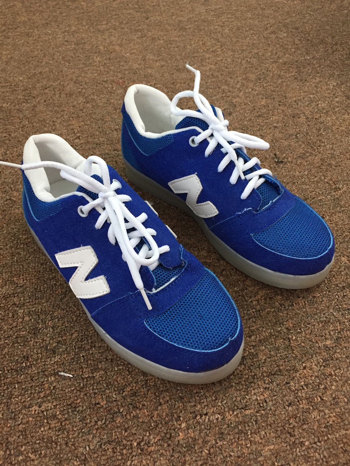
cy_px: 233
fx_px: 391
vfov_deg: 61.7
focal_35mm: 29
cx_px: 175
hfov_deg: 48.2
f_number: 2.2
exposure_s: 1/30
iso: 160
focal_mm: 4.15
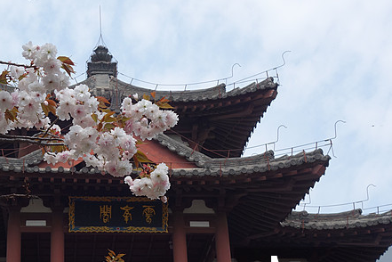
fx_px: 849
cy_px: 165
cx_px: 76
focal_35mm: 78
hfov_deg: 25.5
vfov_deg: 17.5
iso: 125
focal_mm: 15.82
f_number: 5.6
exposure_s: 1/500
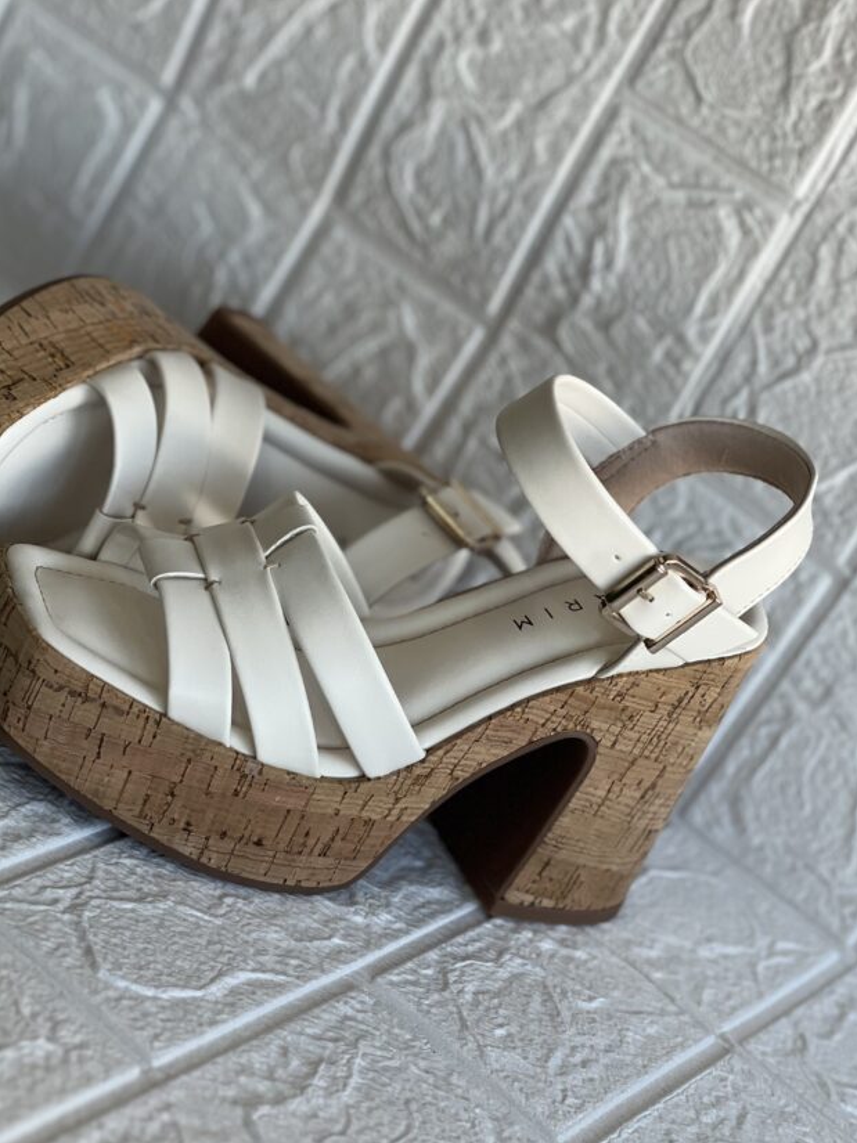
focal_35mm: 87
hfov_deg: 17.0
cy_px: 574
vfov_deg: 22.5
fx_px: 2873
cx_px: 395
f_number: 2.8
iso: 100
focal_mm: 9
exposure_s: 1/120
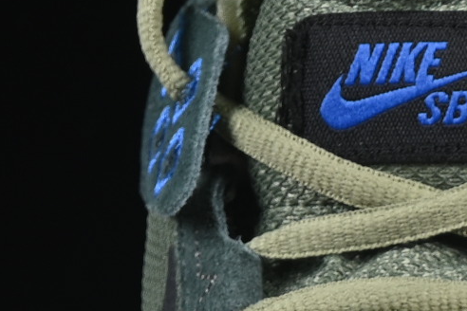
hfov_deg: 4.8
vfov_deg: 3.2
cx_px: 696
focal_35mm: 424
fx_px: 5500
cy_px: 577
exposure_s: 1/80
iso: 160
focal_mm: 50
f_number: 7.1
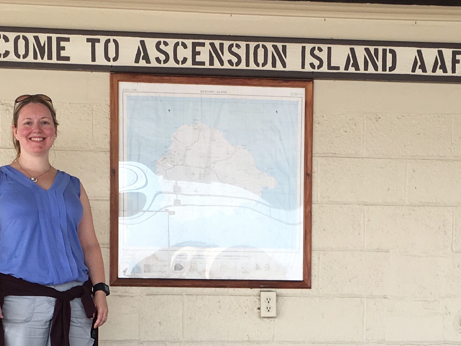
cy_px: 375
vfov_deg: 17.6
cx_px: 240
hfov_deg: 24.1
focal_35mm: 81
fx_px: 1079
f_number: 2.2
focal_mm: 4.15
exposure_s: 1/246
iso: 25
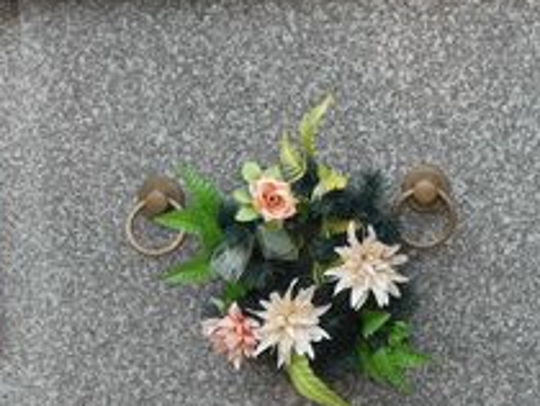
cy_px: 355
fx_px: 1999
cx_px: 309
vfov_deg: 11.5
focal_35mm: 128
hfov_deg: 15.4
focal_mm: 9.1
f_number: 4.2
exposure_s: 1/180
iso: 80
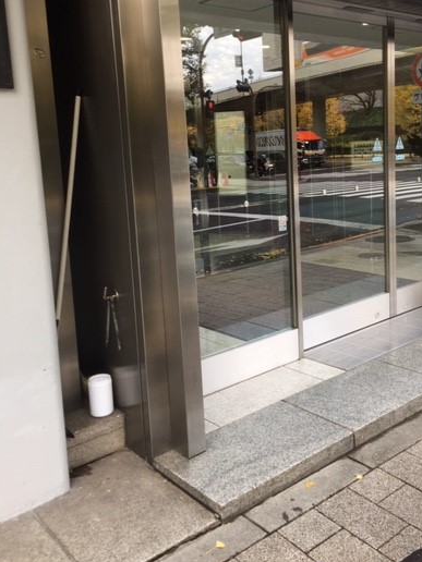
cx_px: 258
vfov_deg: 51.0
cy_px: 225
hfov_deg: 39.4
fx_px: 585
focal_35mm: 36
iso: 32
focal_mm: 4.15
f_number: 2.2
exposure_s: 1/60
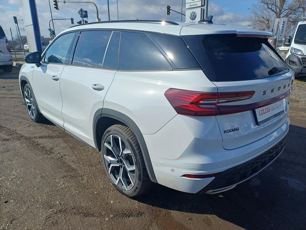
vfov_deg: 54.9
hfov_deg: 69.4
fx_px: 221
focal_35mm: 25
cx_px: 153
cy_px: 115
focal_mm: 4.65
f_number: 1.8
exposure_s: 1/1658
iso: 50
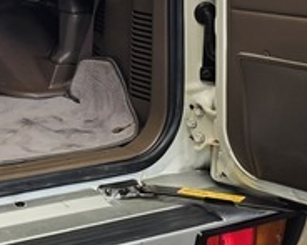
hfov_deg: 15.4
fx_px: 1135
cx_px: 98
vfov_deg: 12.1
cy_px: -30
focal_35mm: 125
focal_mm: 6.25
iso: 50
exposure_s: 1/359
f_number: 1.7
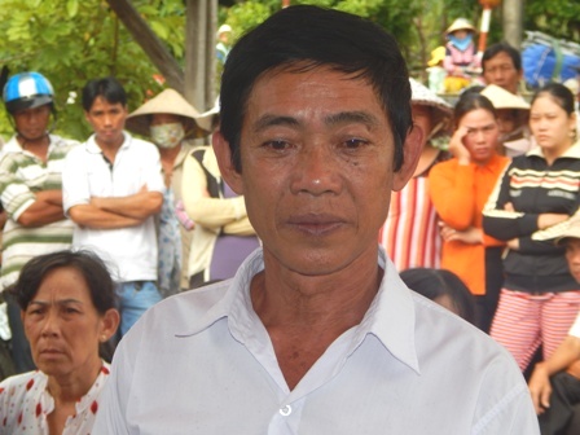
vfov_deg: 11.2
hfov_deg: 14.9
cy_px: 218
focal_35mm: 132
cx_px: 290
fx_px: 2212
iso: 125
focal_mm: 23.4
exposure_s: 1/250
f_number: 4.8
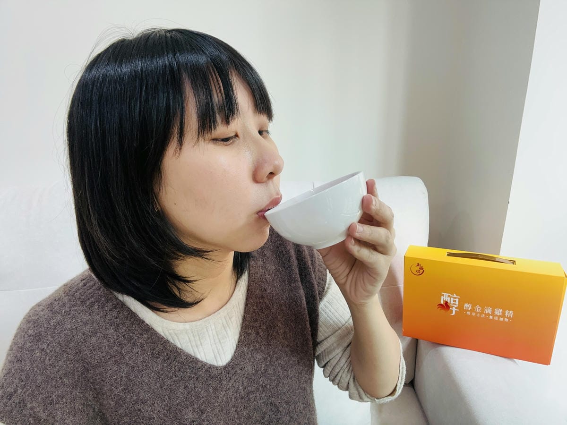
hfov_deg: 73.9
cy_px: 212
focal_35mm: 23
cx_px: 284
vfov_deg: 58.9
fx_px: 377
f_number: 1.9
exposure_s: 1/60
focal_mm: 2.69
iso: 80
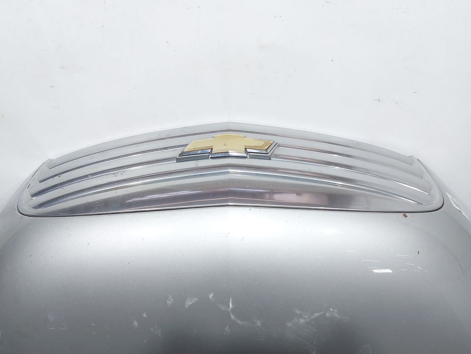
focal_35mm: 24
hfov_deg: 71.6
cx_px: 236
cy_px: 177
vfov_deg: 56.8
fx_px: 327
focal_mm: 5.23
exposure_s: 1/50
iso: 80
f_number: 1.8
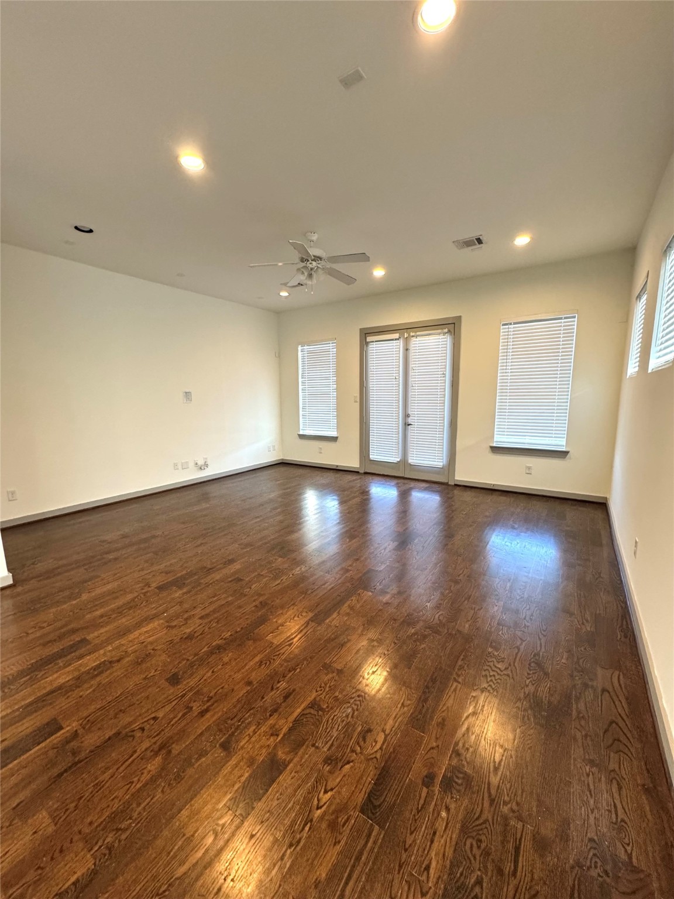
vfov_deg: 102.1
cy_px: 450
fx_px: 363
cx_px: 337
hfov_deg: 85.7
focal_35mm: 14
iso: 320
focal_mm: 2.22
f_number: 2.2
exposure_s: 1/120
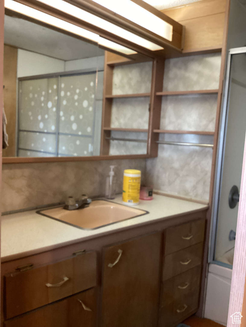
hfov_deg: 45.4
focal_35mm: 31
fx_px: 294
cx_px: 123
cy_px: 164
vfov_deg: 58.4
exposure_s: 1/40
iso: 400
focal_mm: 3.3
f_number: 2.4
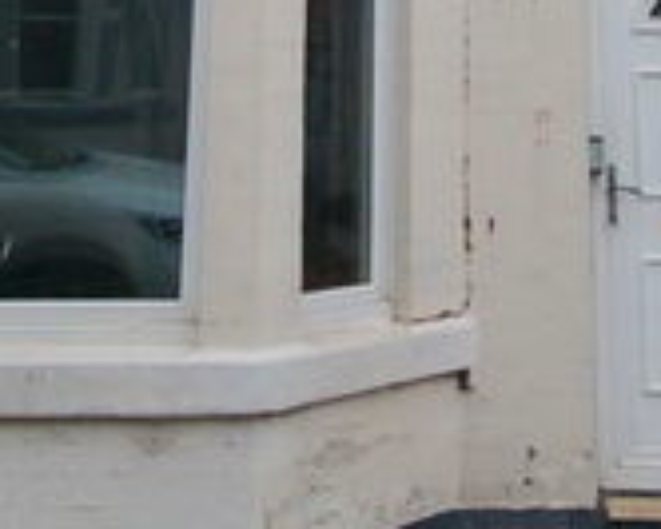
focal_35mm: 68
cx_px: 494
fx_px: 1331
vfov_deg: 19.2
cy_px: -298
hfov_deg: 27.5
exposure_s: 1/200
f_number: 7.1
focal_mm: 11.5
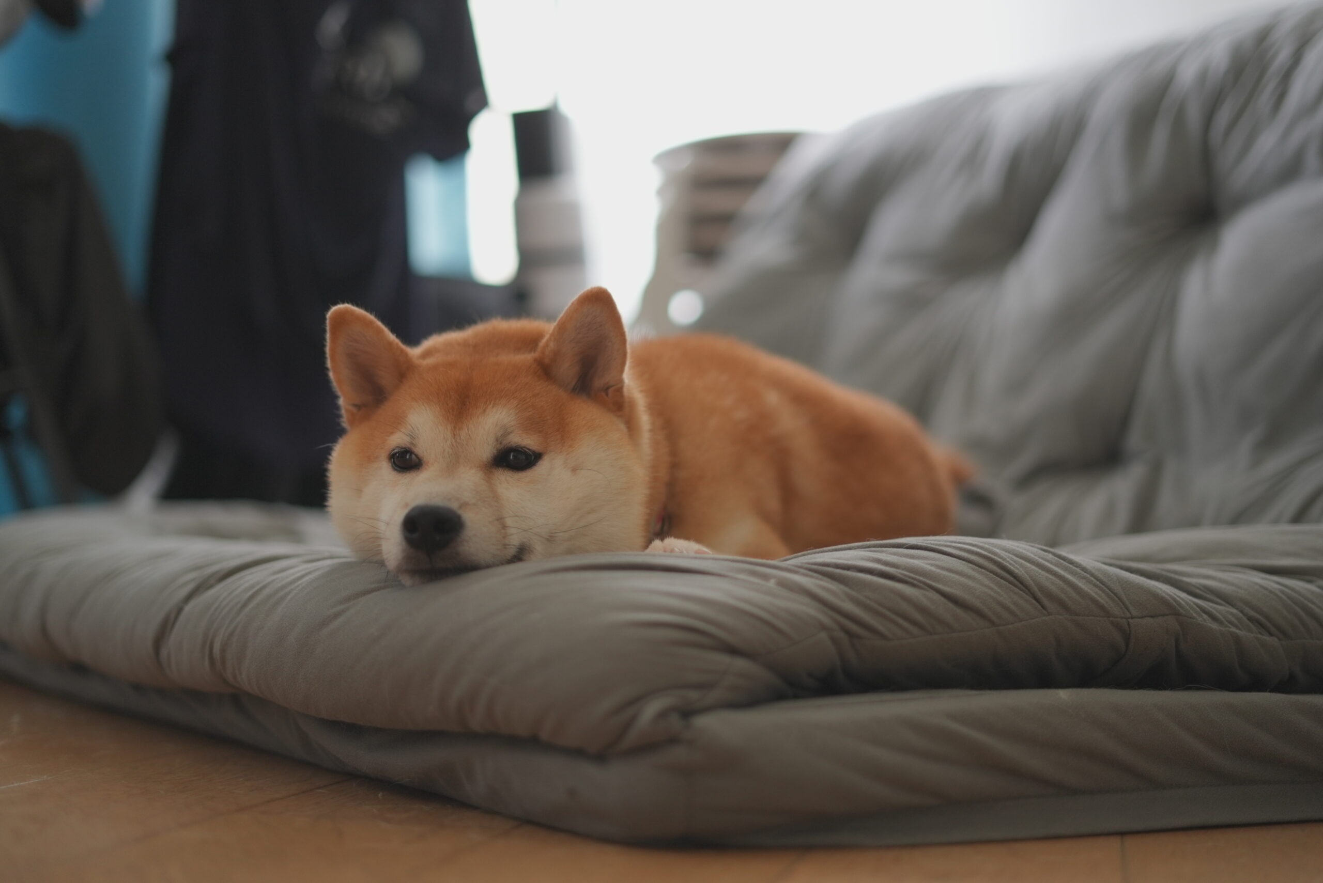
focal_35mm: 50
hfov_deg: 39.6
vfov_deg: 27.0
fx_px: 1838
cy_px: 442
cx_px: 662
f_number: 1.8
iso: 640
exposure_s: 1/200
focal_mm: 50
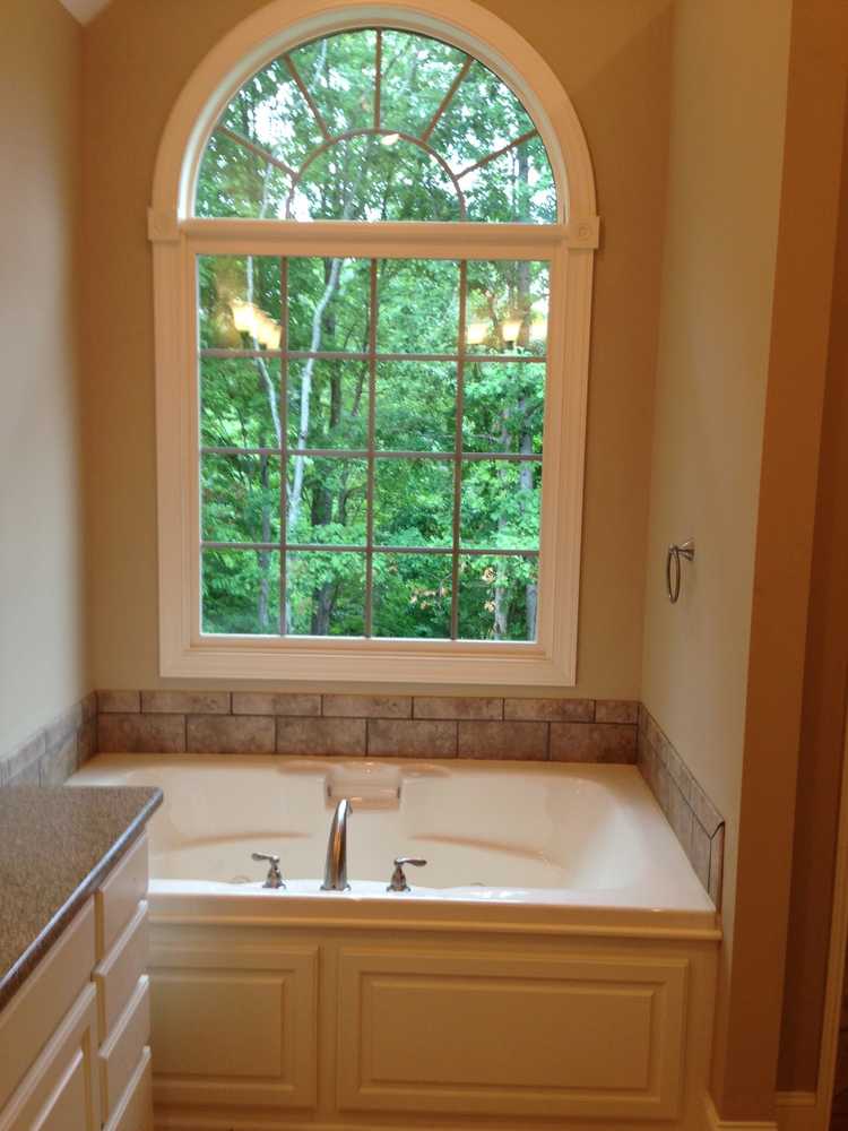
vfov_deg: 55.4
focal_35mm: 33
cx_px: 424
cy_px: 566
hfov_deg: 42.9
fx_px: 1078
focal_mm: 4.13
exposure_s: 1/24
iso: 50
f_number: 2.4
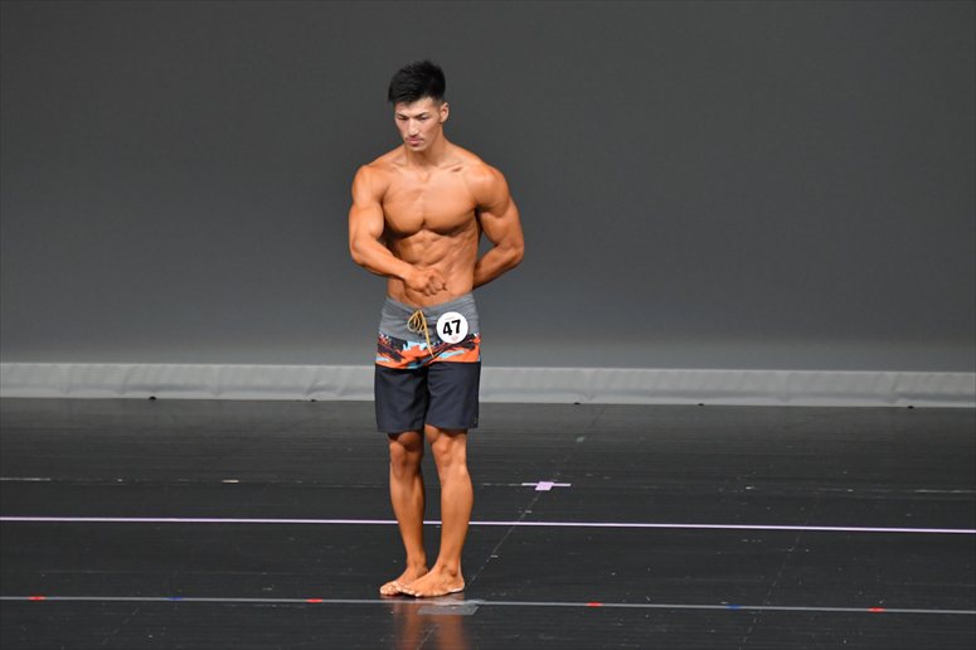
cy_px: 325
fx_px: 8536
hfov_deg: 6.5
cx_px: 488
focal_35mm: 315
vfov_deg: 4.4
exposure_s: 1/400
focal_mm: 210
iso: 4000
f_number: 5.6
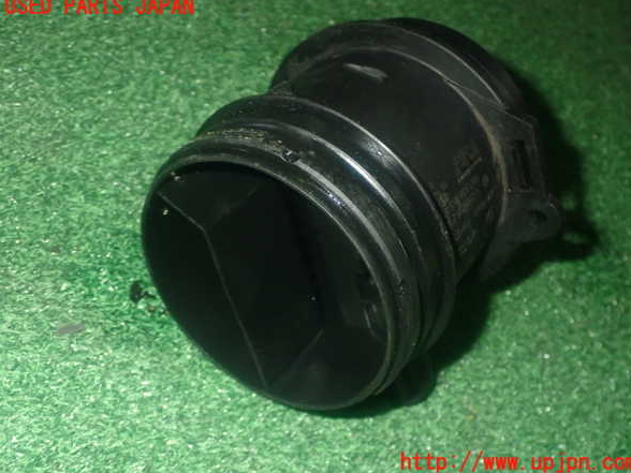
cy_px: 235
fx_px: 875
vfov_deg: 30.3
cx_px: 321
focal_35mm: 48
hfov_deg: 39.7
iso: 800
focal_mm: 8.4
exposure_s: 1/50
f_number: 9
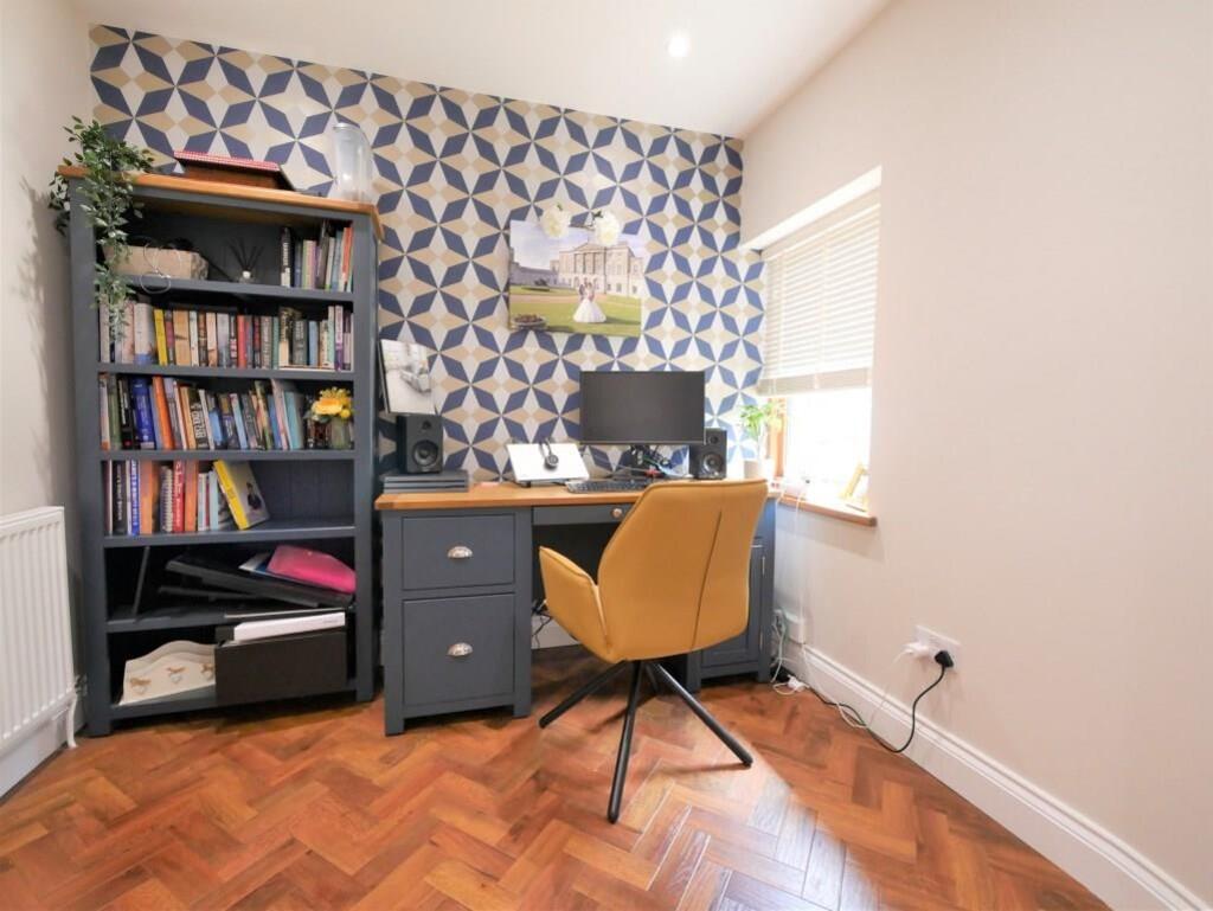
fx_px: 491
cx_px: 606
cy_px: 456
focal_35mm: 14
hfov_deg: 102.0
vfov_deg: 85.7
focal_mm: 7
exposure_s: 1/60
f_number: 4
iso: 1250
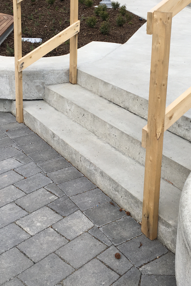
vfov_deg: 41.5
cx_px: 113
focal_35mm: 47
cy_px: 104
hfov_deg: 28.6
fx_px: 374
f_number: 2.2
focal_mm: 4.15
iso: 25
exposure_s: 1/458
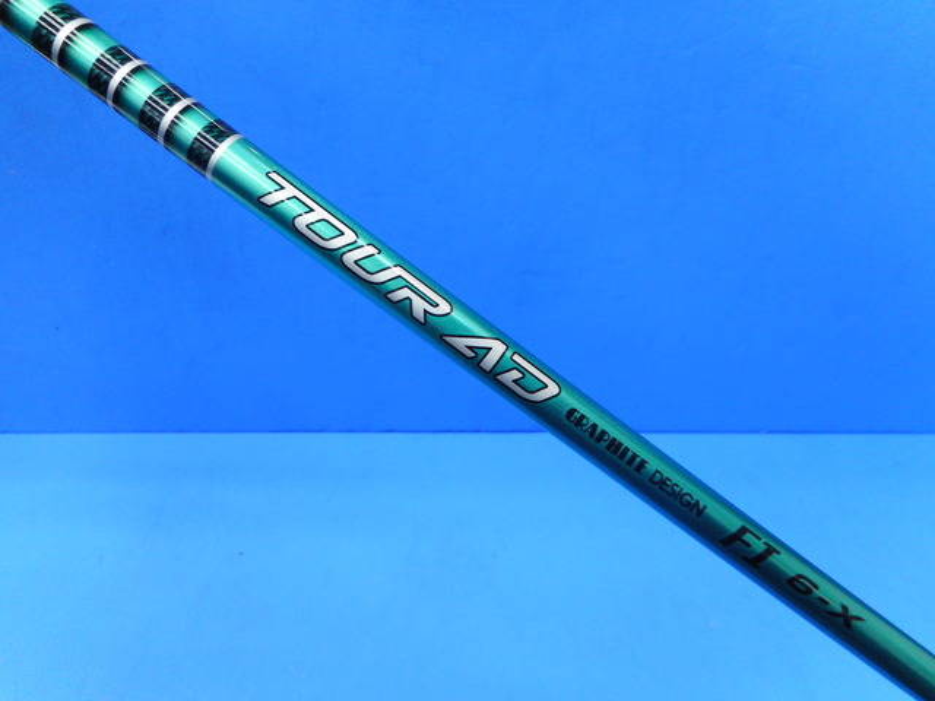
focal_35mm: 25
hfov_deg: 69.4
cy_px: 350
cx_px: 468
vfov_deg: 54.9
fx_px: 675
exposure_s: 1/30
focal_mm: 4.5
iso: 140
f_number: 3.7
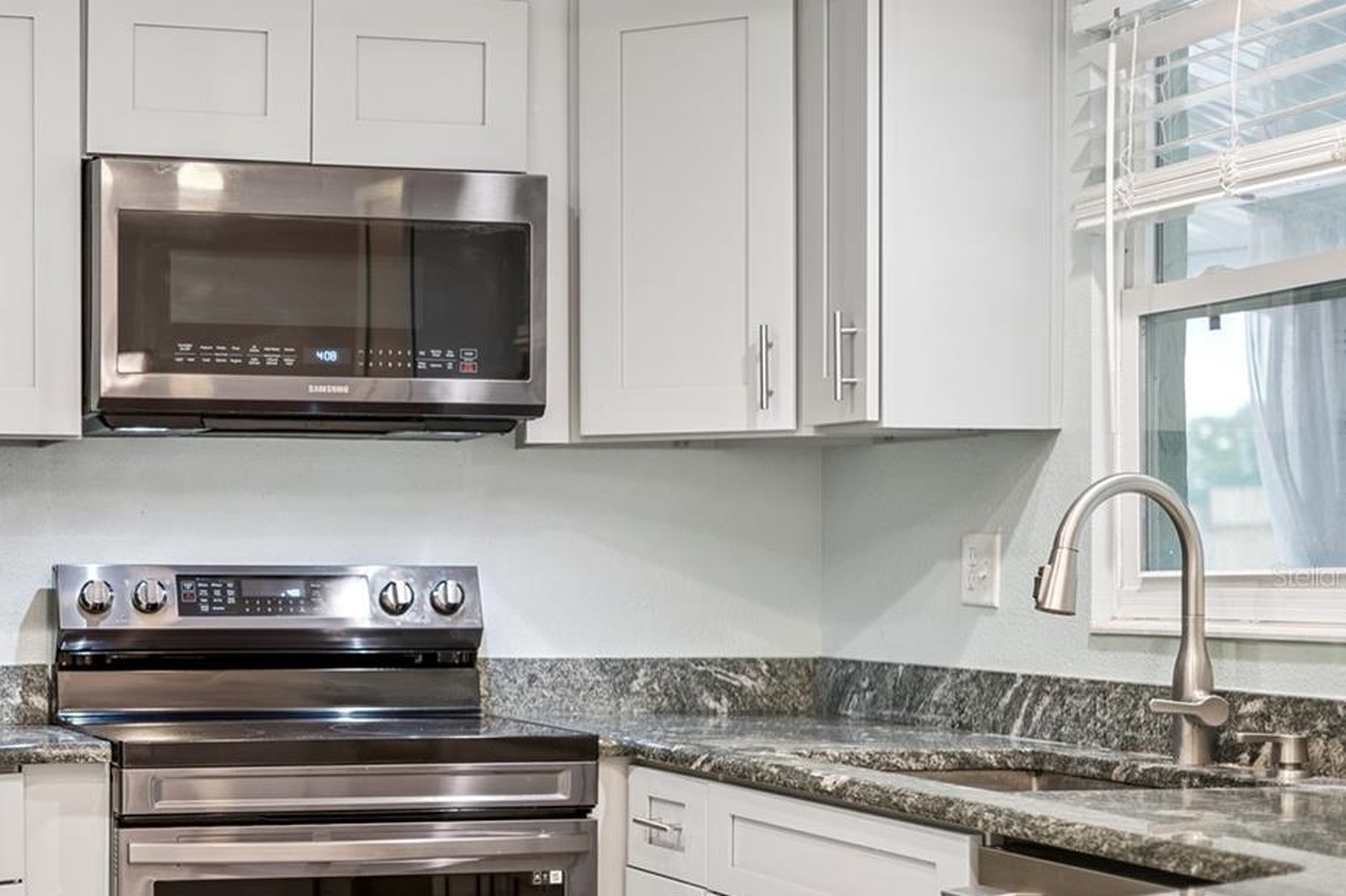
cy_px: 576
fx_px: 2579
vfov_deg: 19.7
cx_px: 241
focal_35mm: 69
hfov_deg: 28.5
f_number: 2.5
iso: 800
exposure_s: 1/80
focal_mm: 40
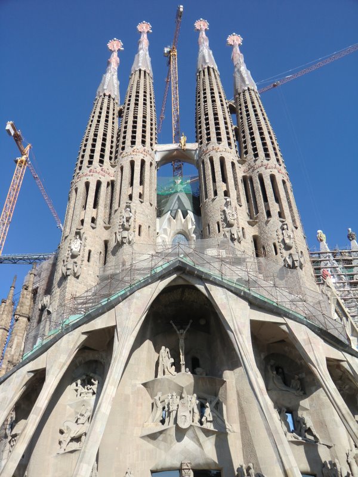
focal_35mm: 29
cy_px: 238
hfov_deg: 48.2
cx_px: 179
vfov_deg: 61.7
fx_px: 400
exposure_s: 1/800
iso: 64
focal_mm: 5.2
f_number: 3.5
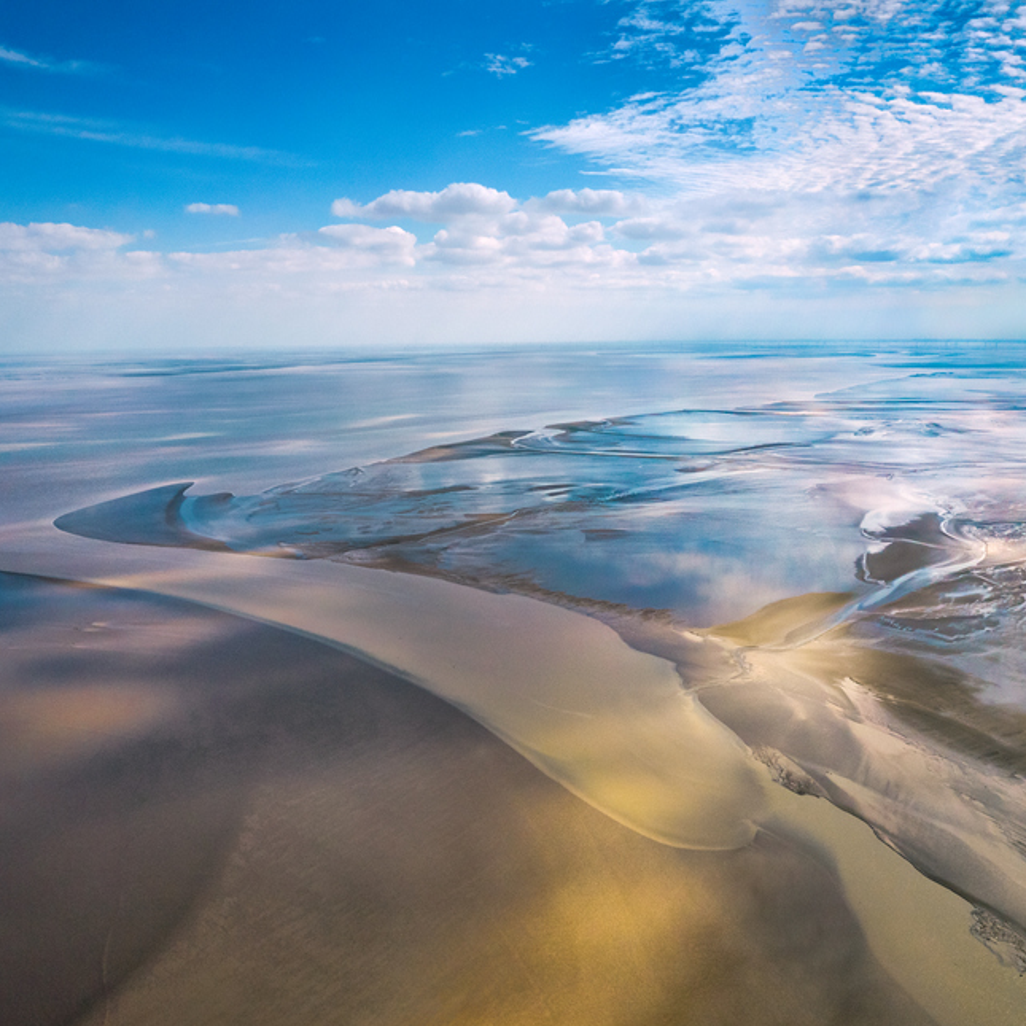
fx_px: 972
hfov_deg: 55.6
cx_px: 555
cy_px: 517
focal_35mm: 29
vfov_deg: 55.6
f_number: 2.8
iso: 110
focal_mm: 8.38
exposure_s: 1/8000
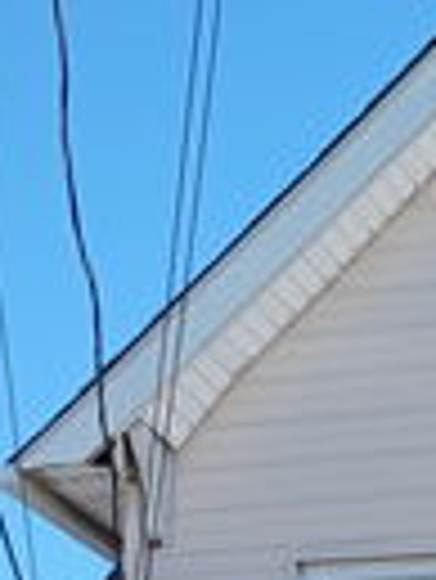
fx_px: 2398
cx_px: 805
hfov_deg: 9.8
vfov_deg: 13.6
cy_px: 598
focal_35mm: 143
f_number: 1.8
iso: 20
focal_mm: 4
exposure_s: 1/212
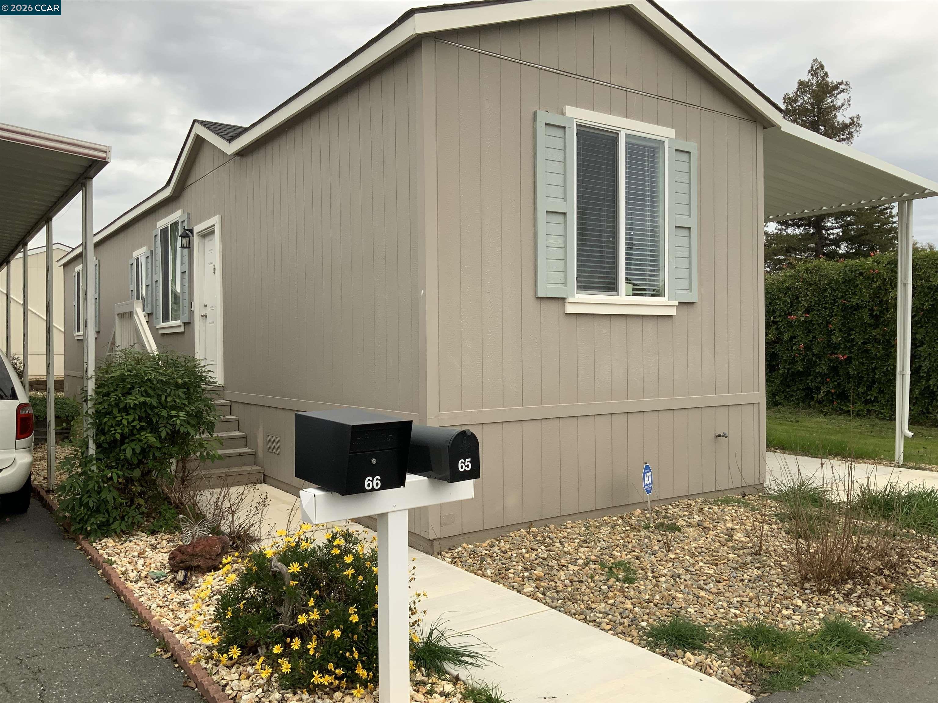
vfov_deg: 48.2
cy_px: 352
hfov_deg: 61.7
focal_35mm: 29
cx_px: 469
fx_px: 786
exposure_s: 1/295
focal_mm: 3
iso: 16
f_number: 1.8
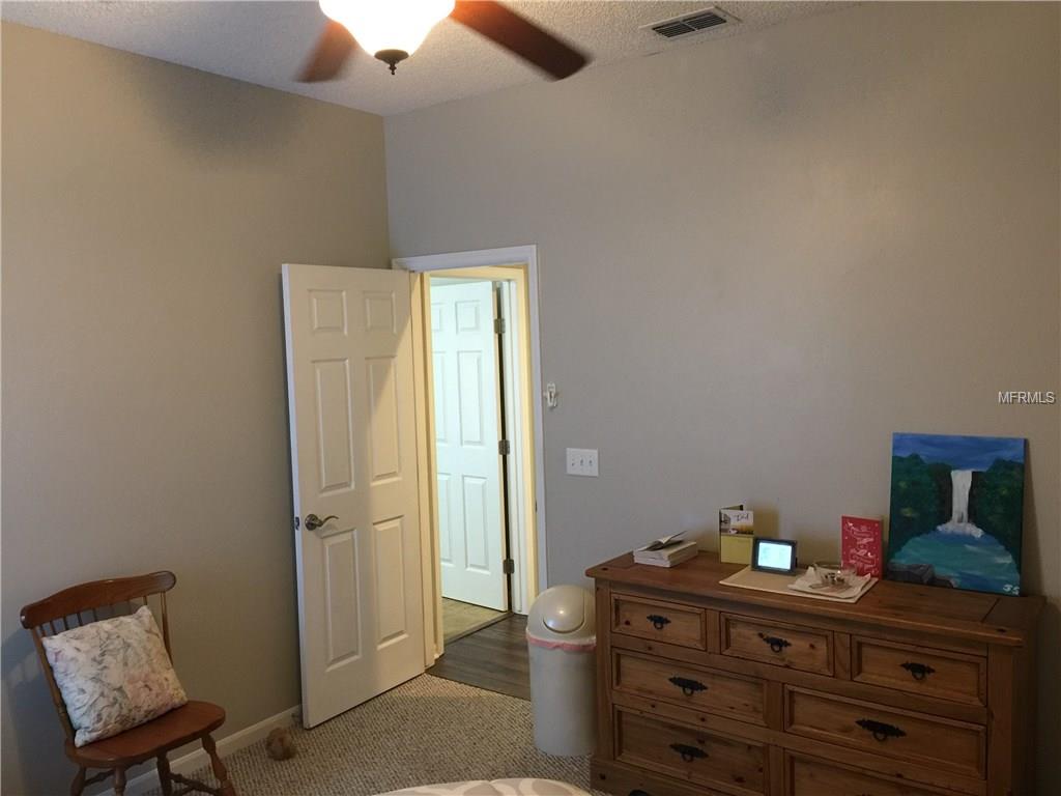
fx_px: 889
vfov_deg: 48.2
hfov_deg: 61.7
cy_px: 398
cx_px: 530
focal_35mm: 29
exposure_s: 1/15
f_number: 2.2
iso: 80
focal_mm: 4.15
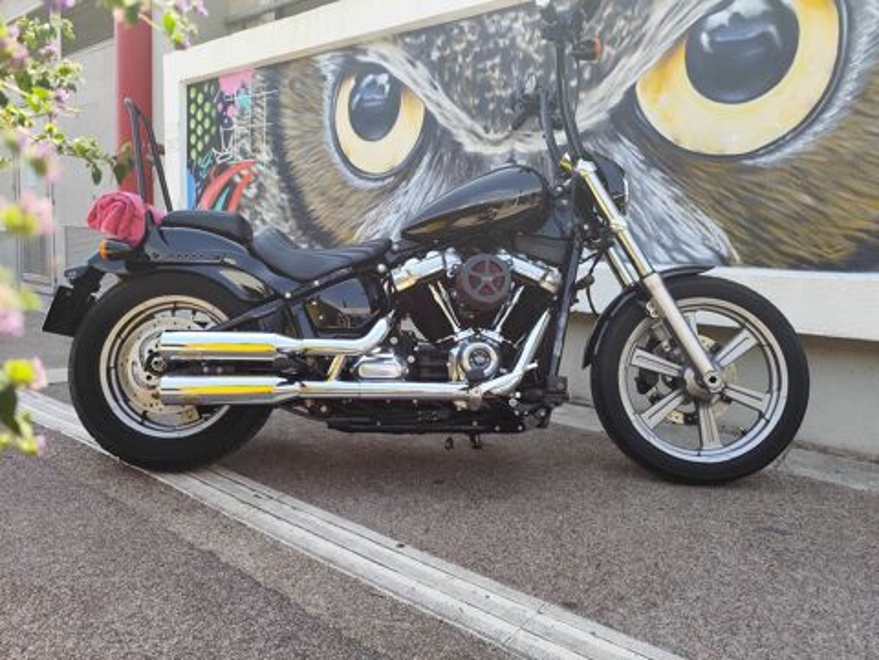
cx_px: 440
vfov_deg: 58.9
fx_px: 584
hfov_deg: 73.9
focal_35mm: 23
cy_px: 330
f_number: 1.65
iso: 50
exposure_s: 1/234
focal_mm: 6.14
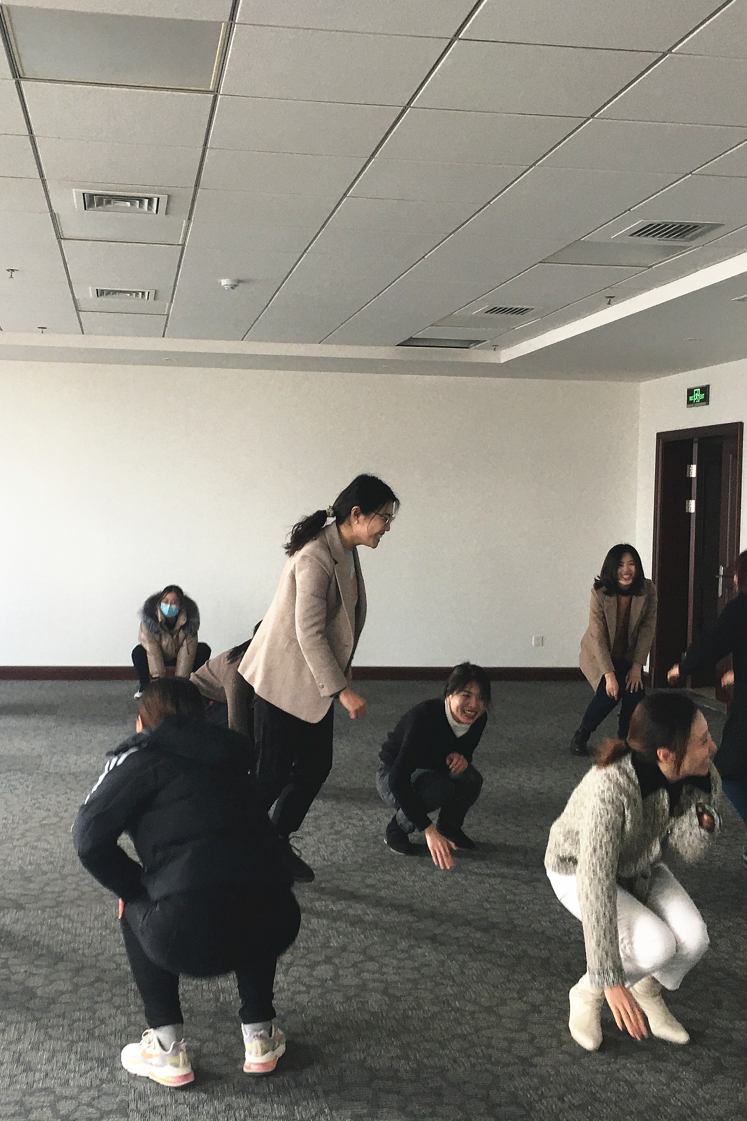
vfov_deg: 47.4
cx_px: 298
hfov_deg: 32.5
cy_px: 553
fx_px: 1276
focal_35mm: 41
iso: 40
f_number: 2.2
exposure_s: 1/33
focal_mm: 4.15
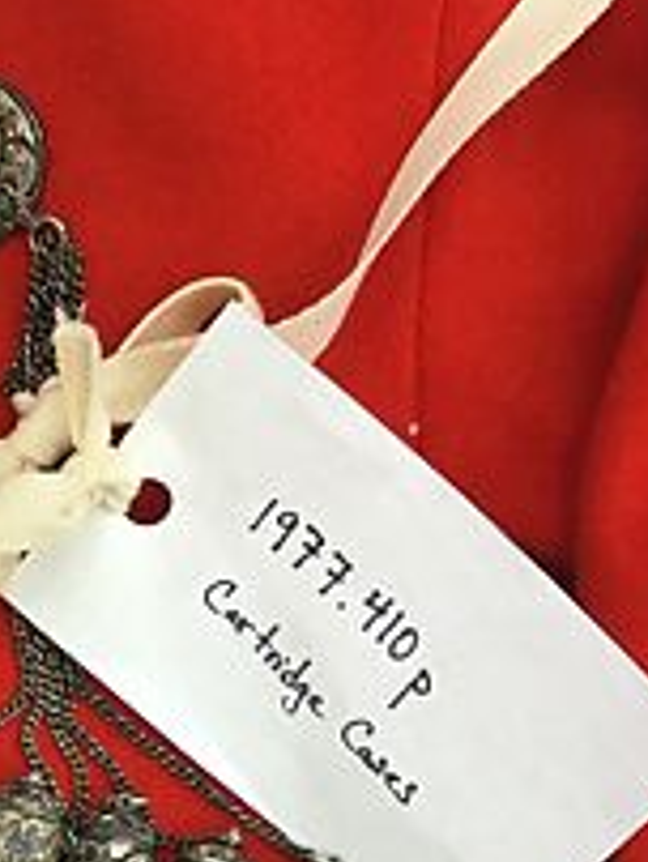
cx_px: -281
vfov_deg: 20.0
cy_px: 1033
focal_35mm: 92
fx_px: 2291
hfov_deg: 15.1
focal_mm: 3.3
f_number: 2.4
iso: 25
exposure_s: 1/30
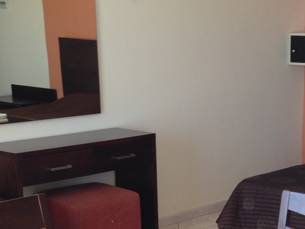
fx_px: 793
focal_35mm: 90
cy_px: 237
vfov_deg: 16.1
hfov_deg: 21.5
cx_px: 242
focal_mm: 4.12
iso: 50
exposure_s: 1/60
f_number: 2.4
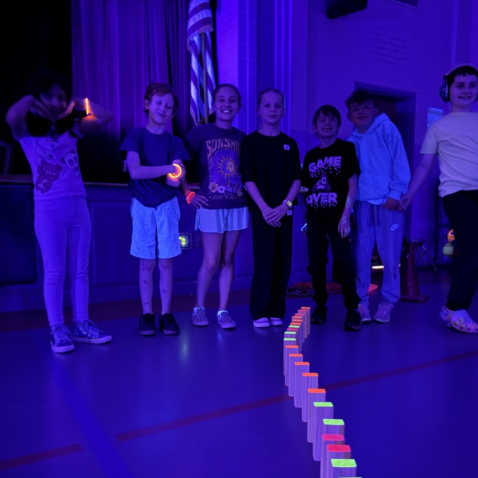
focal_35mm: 29
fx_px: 453
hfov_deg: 55.6
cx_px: 241
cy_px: 274
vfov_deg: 55.4
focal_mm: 6.76
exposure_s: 1/5
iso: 3200
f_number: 1.78
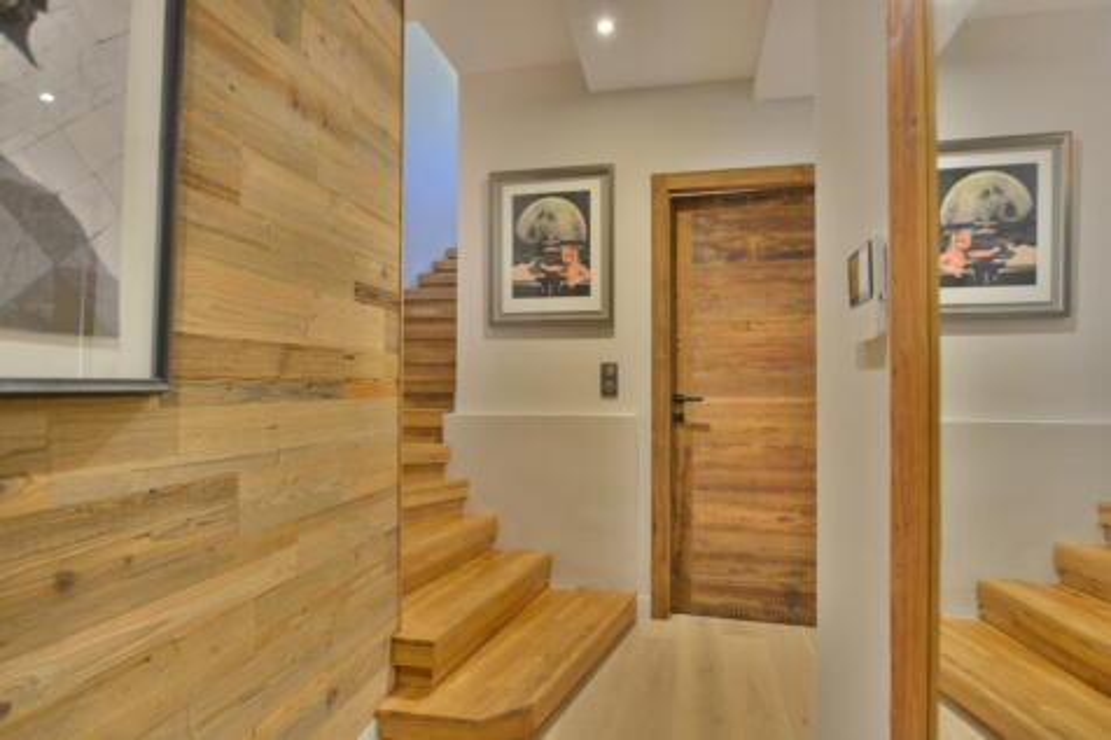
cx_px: 556
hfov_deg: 85.4
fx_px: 602
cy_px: 370
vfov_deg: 63.2
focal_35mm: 20
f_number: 3.5
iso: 320
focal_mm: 13
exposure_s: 1/20
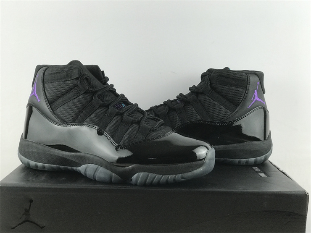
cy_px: 116
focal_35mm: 57
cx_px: 156
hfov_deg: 33.8
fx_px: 512
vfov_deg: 25.7
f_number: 2.8
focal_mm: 6.6
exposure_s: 1/99
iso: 160
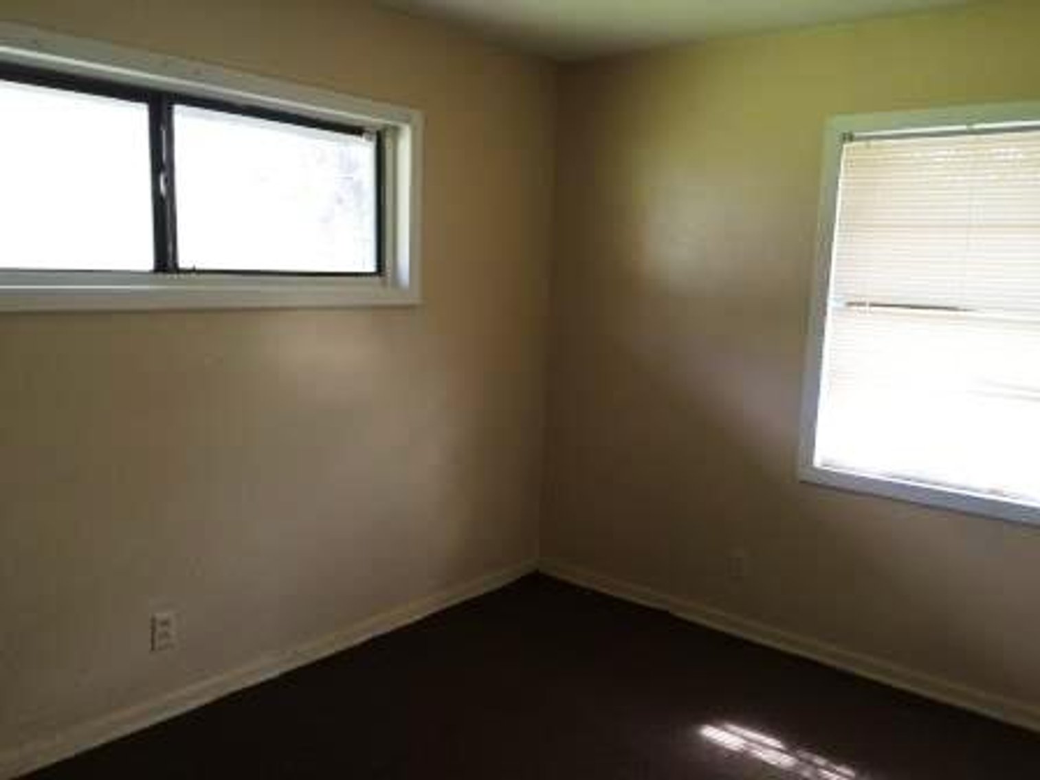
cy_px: 390
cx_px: 520
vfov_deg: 48.2
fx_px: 871
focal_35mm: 29
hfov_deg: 61.7
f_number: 2.2
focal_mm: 4.15
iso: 40
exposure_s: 1/30
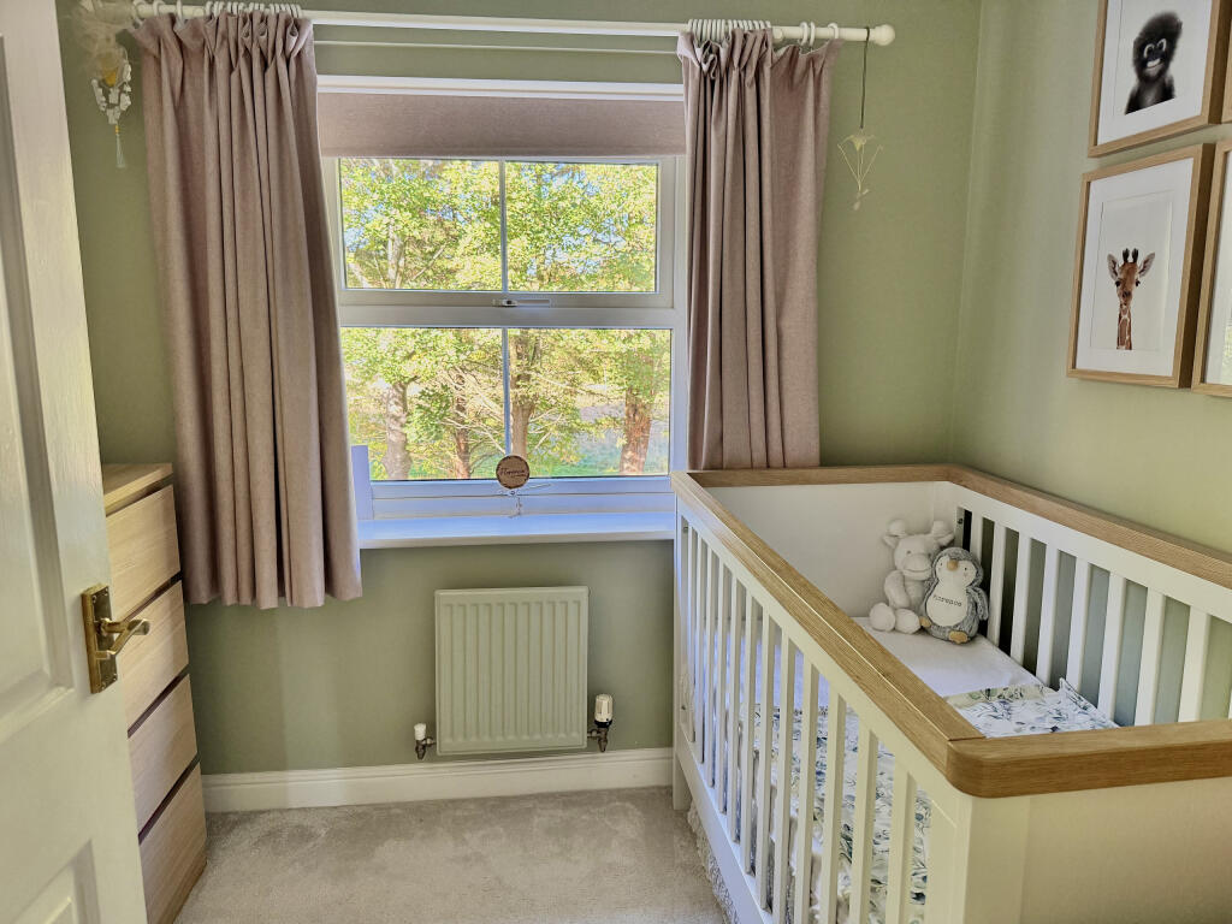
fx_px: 854
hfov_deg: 71.6
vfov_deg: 56.8
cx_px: 616
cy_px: 462
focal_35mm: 24
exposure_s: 1/109
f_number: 1.78
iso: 200
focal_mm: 6.76
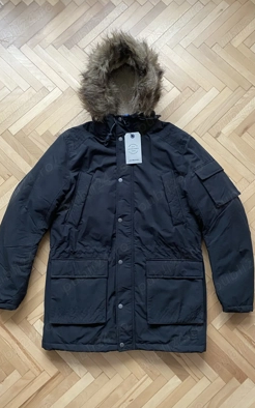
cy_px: 203
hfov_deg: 44.5
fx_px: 312
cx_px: 126
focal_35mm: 28
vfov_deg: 66.5
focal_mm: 4.25
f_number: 1.8
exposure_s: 1/41
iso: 500
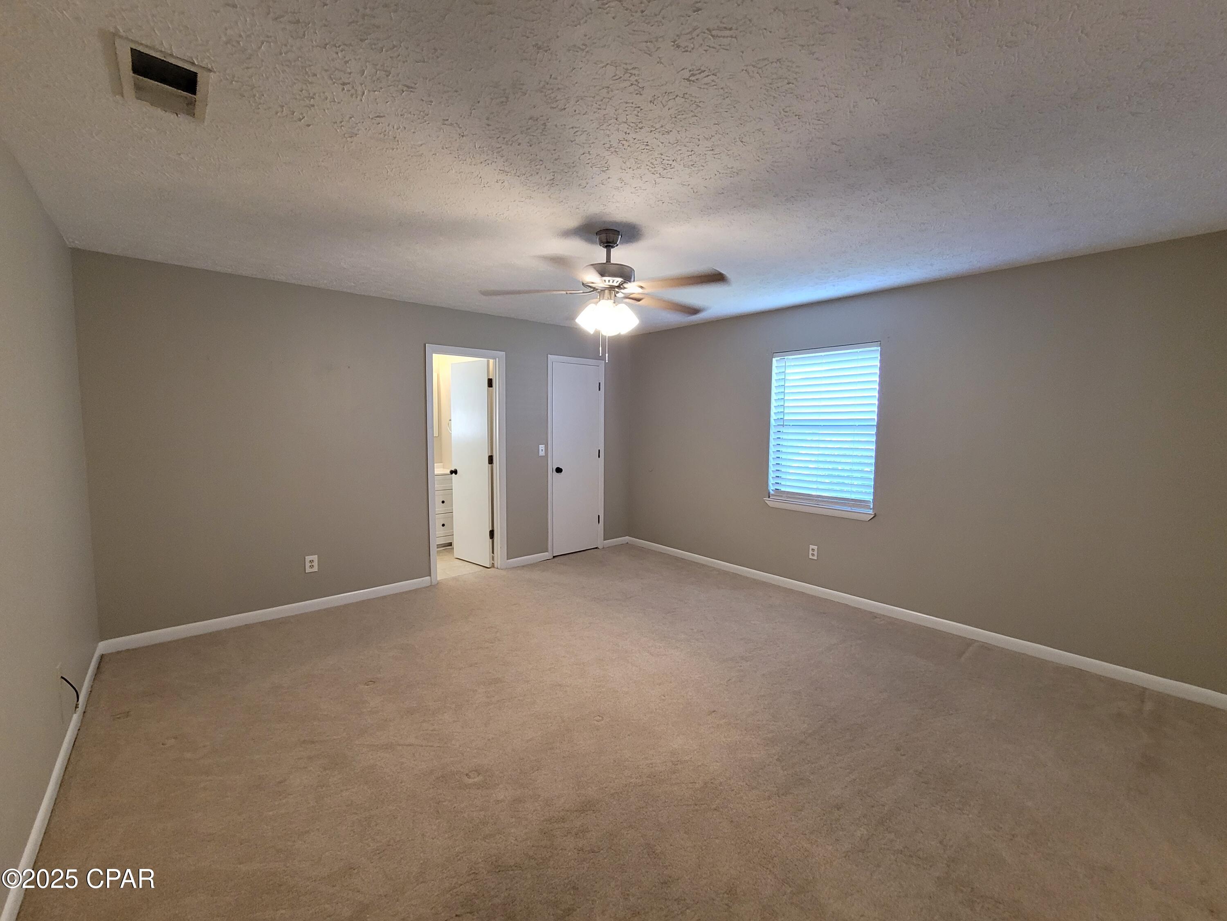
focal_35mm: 13
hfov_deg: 106.2
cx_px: 614
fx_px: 461
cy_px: 460
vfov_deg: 89.9
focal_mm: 2.2
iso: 320
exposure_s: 1/60
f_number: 2.2
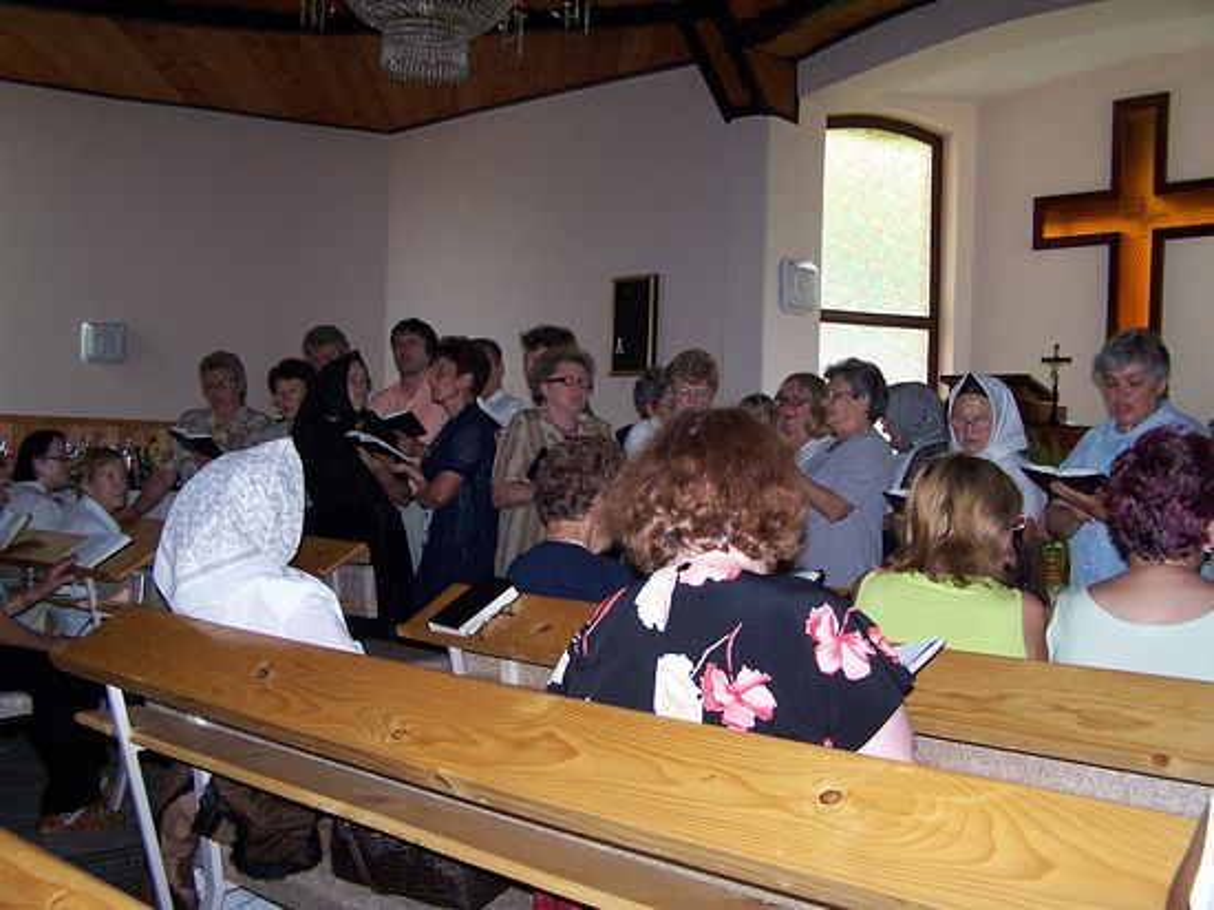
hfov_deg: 49.0
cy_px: 455
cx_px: 607
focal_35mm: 38
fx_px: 1332
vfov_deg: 37.7
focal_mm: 6.3
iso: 140
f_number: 2.8
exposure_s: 1/60
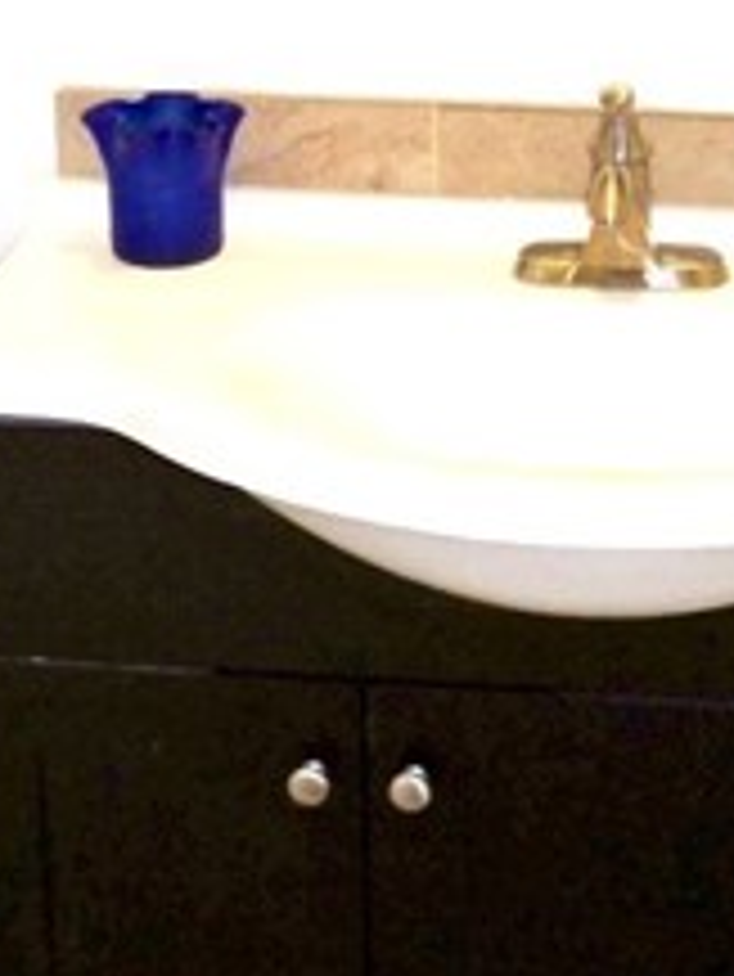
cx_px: 518
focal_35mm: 103
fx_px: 2909
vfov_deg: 18.5
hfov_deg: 14.3
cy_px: -27
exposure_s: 1/60
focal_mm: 6.3
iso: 200
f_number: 3.1
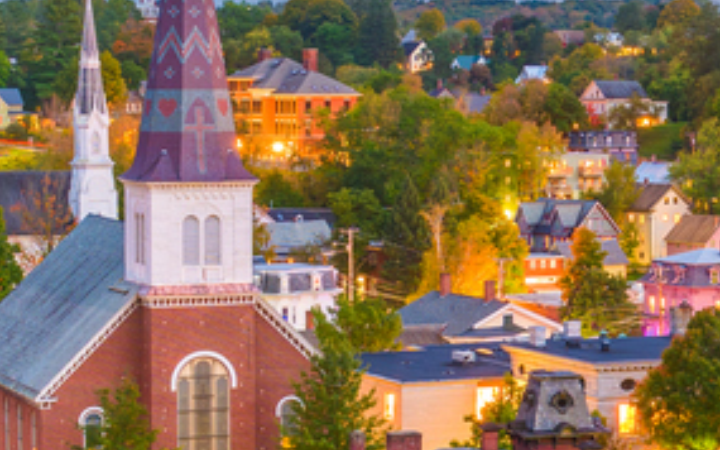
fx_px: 2550
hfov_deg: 15.9
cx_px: 649
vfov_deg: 10.0
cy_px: 365
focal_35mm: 130
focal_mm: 29
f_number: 8
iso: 100
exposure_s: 121
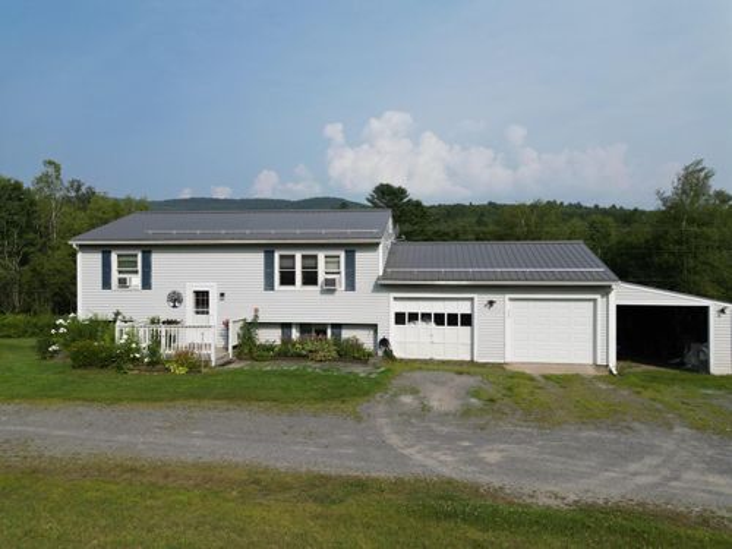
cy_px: 274
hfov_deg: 71.6
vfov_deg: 56.8
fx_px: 508
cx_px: 366
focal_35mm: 24
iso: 110
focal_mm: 6.72
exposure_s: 1/4000
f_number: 1.7
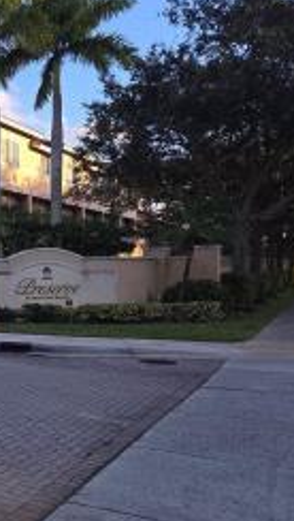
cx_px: -98
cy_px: 278
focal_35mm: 41
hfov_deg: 24.9
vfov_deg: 49.3
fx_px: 566
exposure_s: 1/305
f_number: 1.8
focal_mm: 5.4
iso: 25
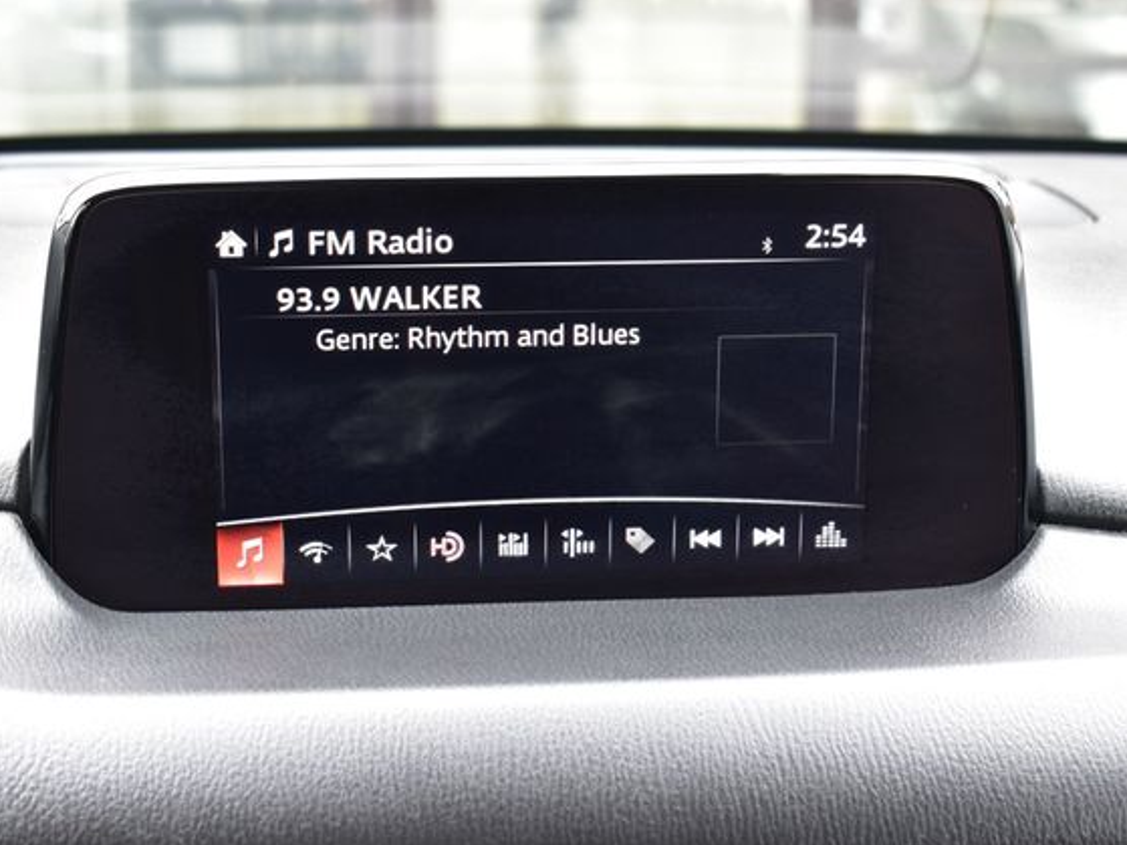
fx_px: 2148
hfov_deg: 29.4
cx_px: 567
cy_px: 428
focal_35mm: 66
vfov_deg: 22.2
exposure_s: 1/15
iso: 500
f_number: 6.3
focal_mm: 40
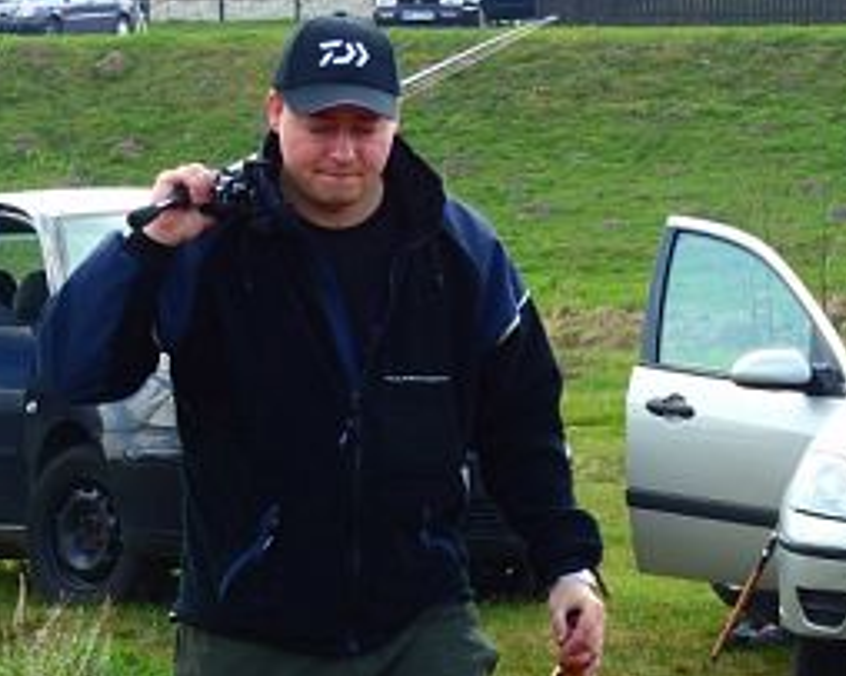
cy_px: 408
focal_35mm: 325
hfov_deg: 5.9
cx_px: 823
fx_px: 8134
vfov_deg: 4.8
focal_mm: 24.8
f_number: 4
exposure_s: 1/125
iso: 100
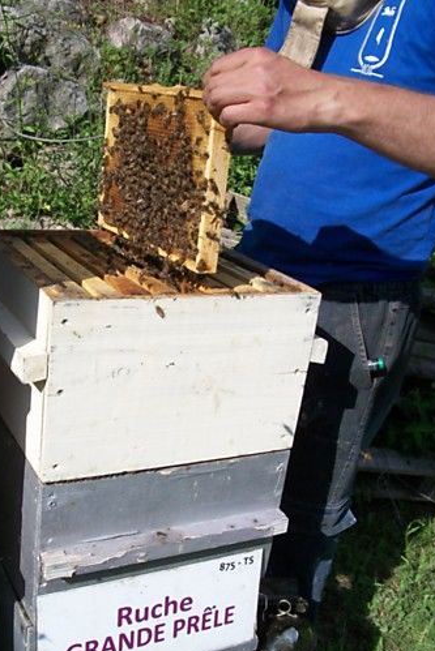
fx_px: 724
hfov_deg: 33.2
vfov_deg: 48.4
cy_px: 360
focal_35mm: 40
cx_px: 150
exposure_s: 1/400
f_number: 5.5
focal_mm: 5.7
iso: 80
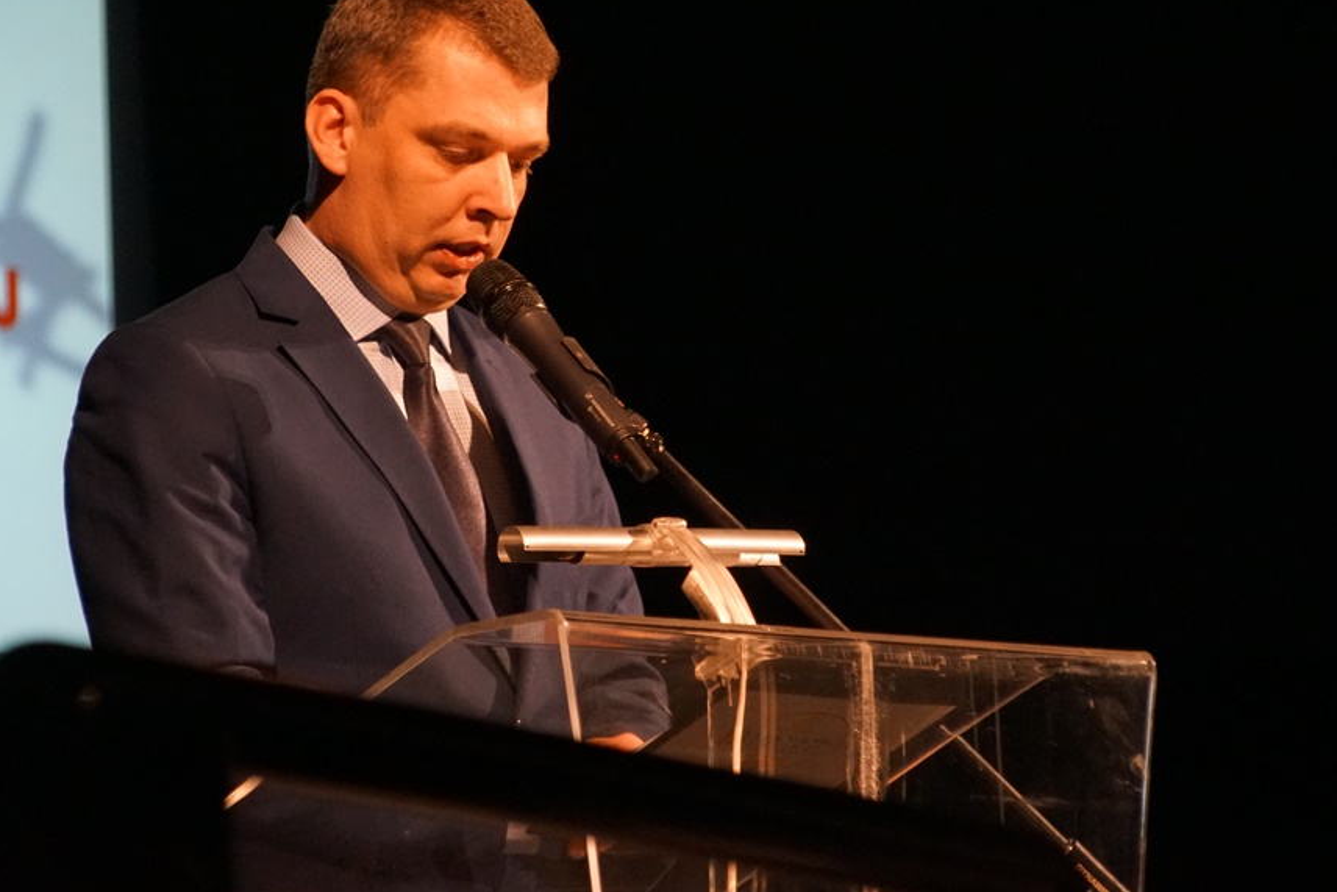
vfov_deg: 5.8
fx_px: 8787
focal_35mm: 237
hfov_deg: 8.7
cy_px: 377
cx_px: 626
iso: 3200
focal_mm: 135
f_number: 5.6
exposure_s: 1/40
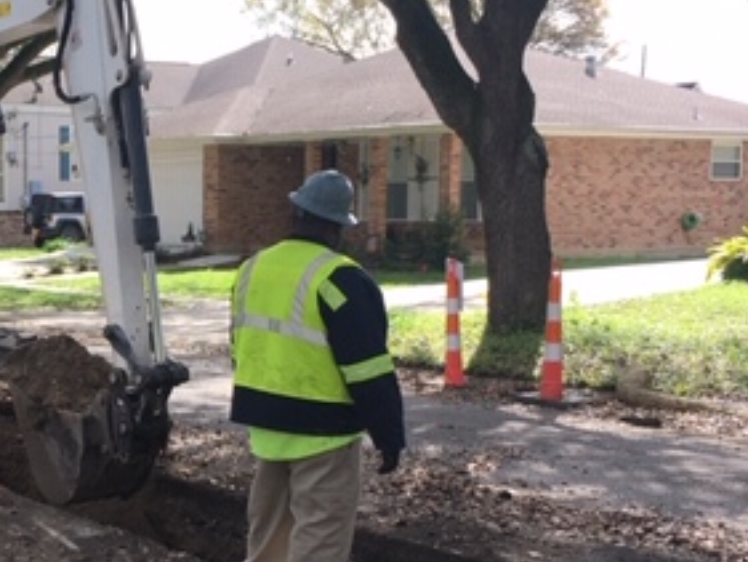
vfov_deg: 22.2
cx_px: 77
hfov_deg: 28.3
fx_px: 1427
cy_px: 381
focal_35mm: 66
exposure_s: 1/411
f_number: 2.2
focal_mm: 4.15
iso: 25
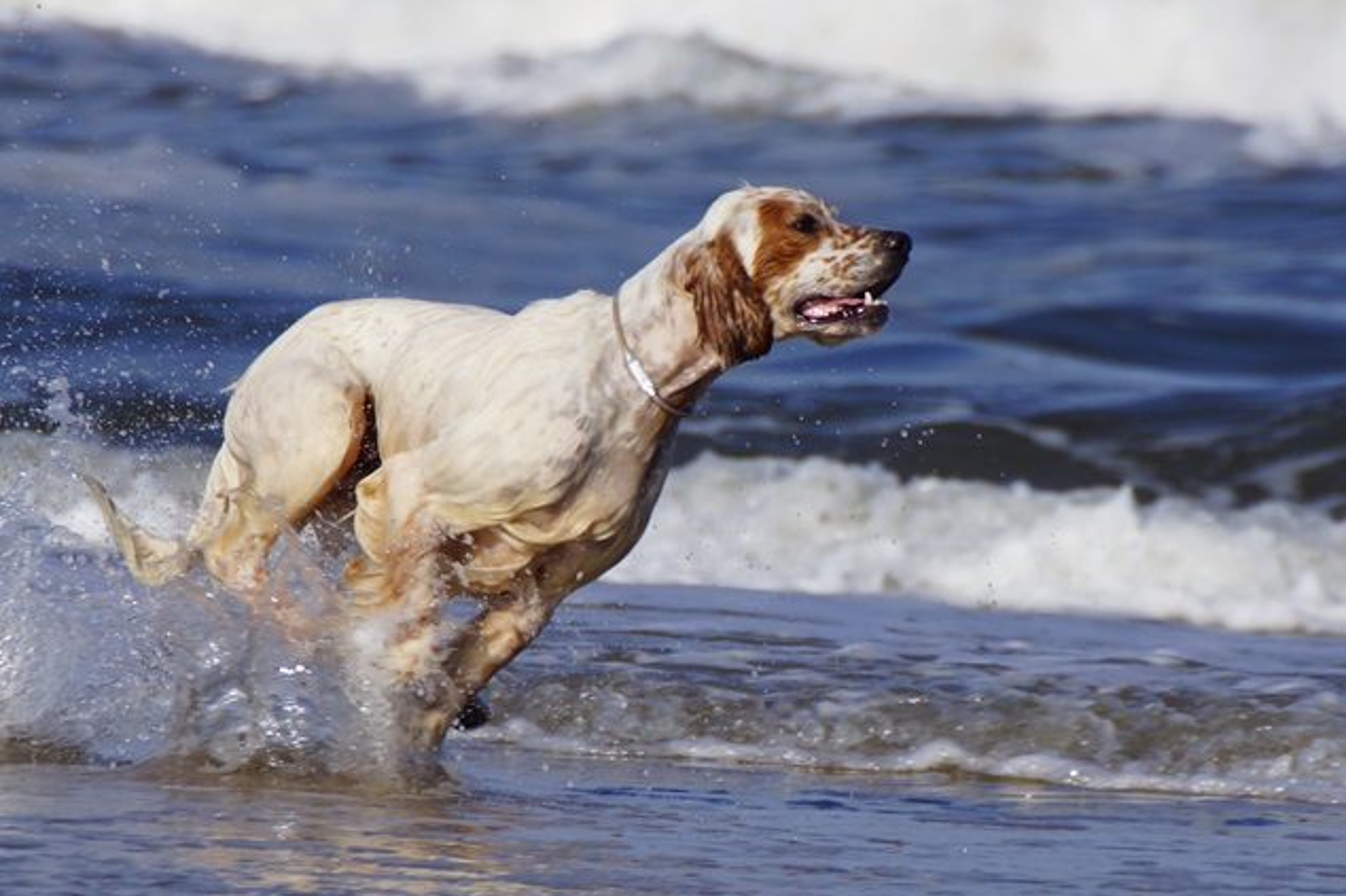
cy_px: 456
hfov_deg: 3.6
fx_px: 21193
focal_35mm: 567
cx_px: 610
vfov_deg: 2.4
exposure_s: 1/640
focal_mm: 300
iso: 100
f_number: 8
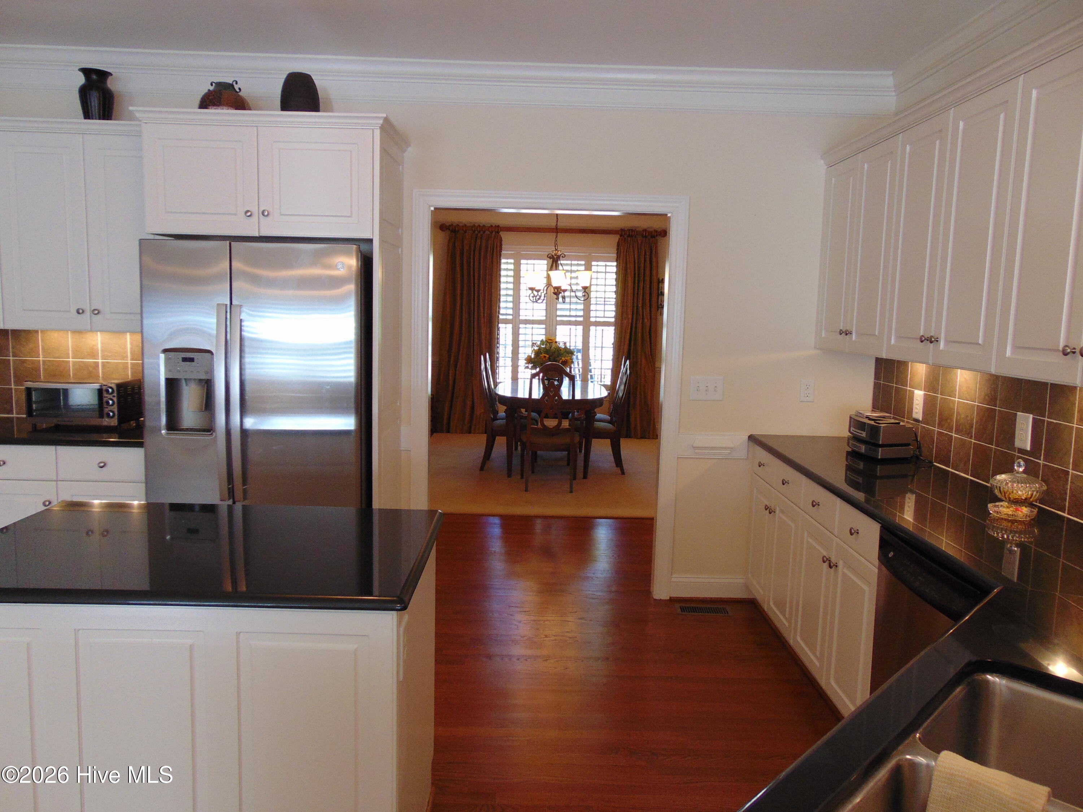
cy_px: 406
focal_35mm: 25
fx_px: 782
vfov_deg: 54.9
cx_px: 542
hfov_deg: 69.4
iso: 100
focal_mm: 4.5
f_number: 3
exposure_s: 1/30
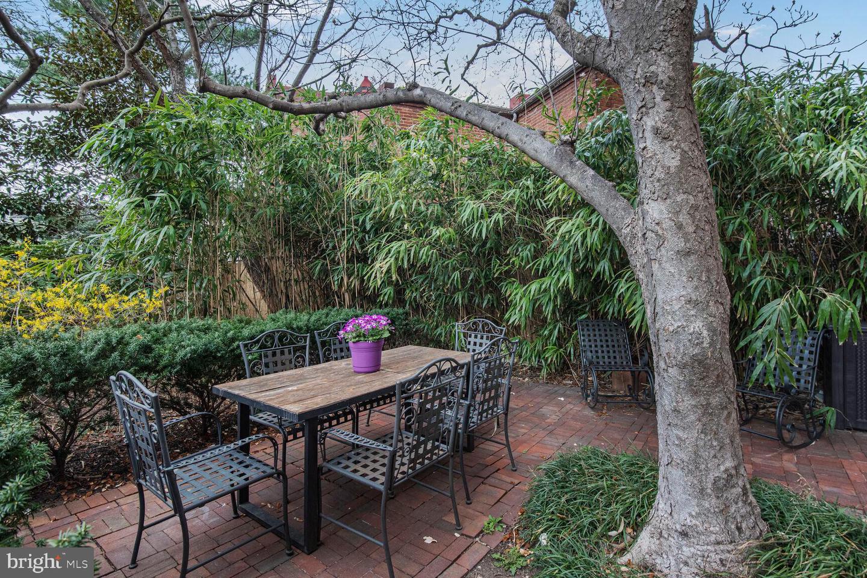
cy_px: 289
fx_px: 385
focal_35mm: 16
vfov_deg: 73.7
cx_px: 434
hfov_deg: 96.7
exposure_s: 1/40
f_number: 8
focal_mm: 16
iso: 640
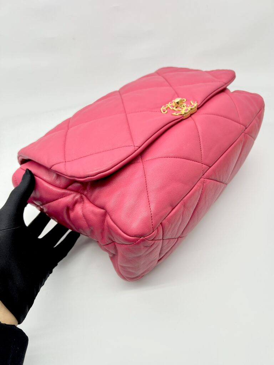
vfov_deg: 67.3
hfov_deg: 53.1
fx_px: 274
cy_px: 182
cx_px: 137
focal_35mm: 26
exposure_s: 1/100
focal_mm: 5.7
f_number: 1.5
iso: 40
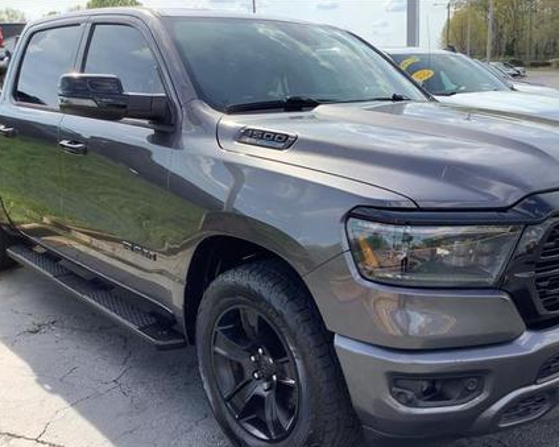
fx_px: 595
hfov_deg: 50.1
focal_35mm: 36
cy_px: 247
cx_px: 324
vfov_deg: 41.1
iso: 25
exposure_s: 1/485
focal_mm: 3.3
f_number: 2.4
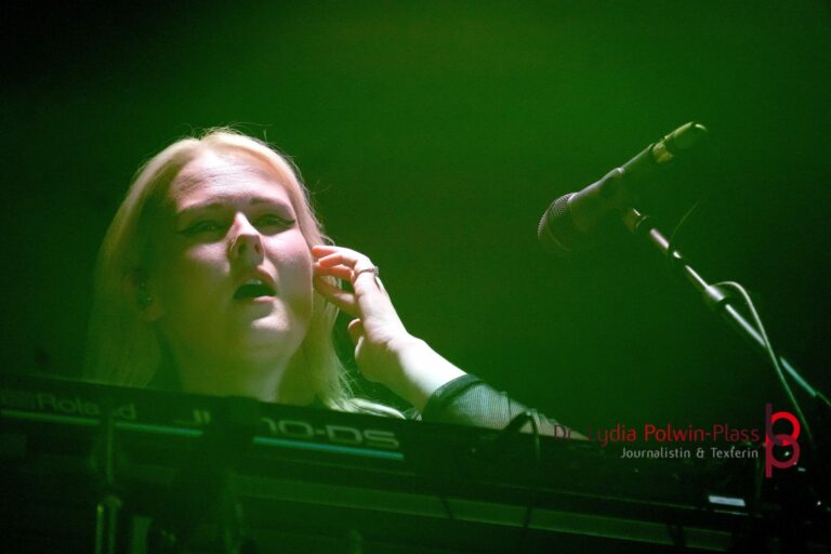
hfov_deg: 7.8
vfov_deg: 5.2
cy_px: 277
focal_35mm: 262
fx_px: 6059
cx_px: 416
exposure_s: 1/320
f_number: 6.3
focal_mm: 175
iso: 6400
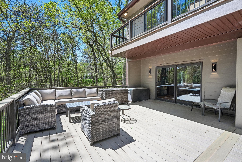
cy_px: 81
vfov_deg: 73.7
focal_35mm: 16
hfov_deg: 96.7
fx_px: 108
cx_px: 121
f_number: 8
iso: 800
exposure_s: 1/800
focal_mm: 16
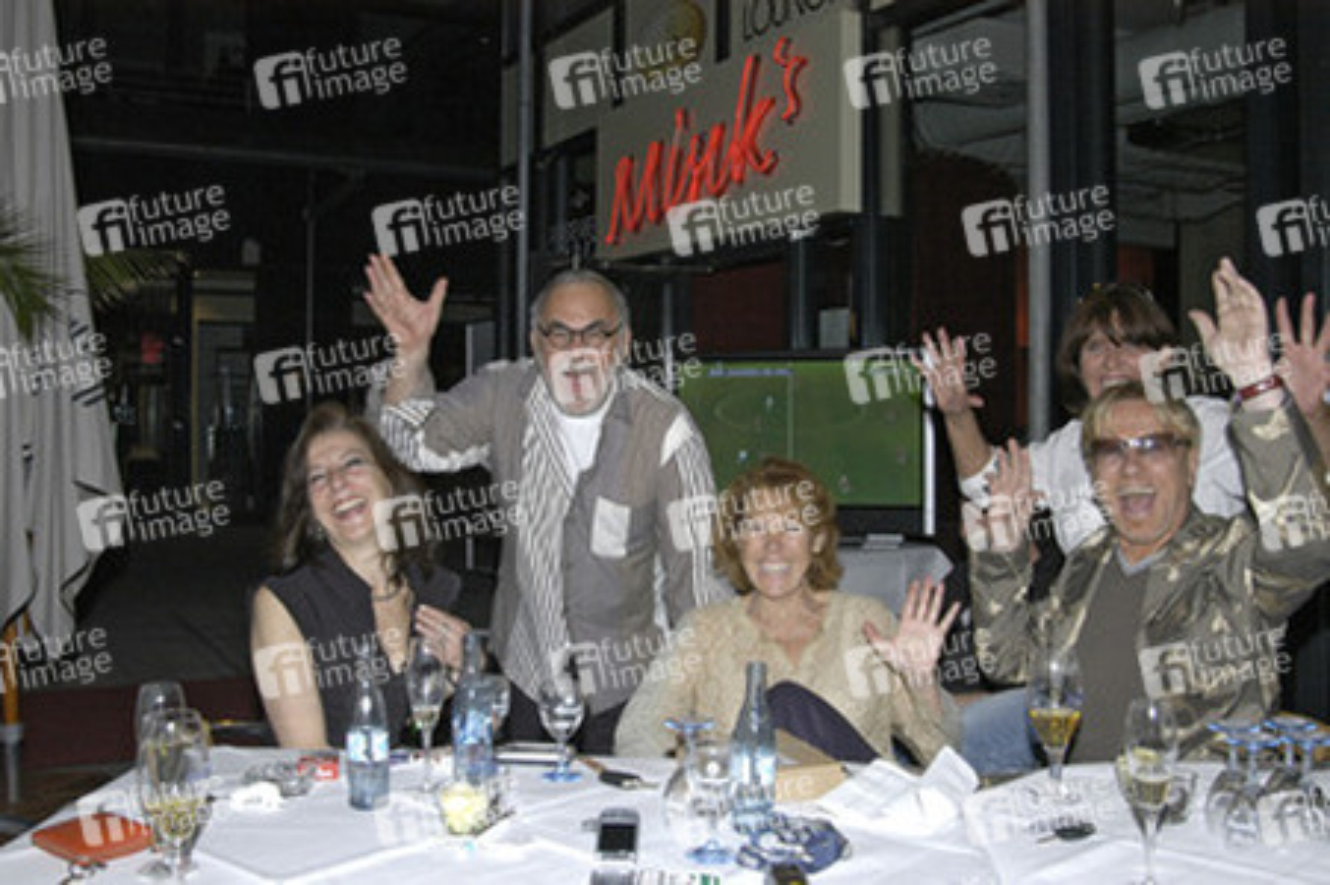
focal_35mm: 36
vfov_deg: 36.8
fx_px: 1329
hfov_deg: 53.2
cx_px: 665
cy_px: 442
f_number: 8
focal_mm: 24
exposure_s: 1/80
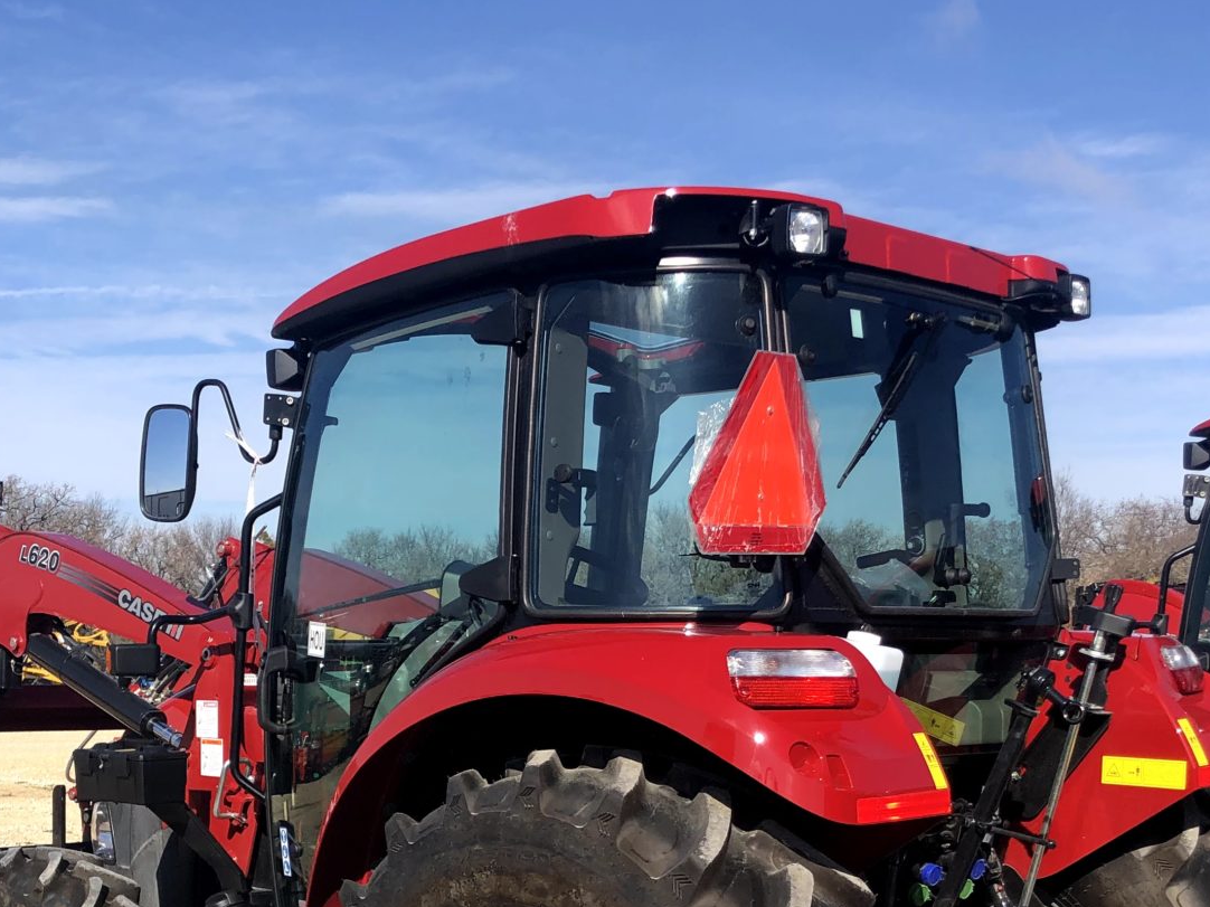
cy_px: 821
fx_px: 1852
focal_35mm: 53
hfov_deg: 36.1
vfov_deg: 26.6
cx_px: 489
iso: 20
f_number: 1.8
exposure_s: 1/2315
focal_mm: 4
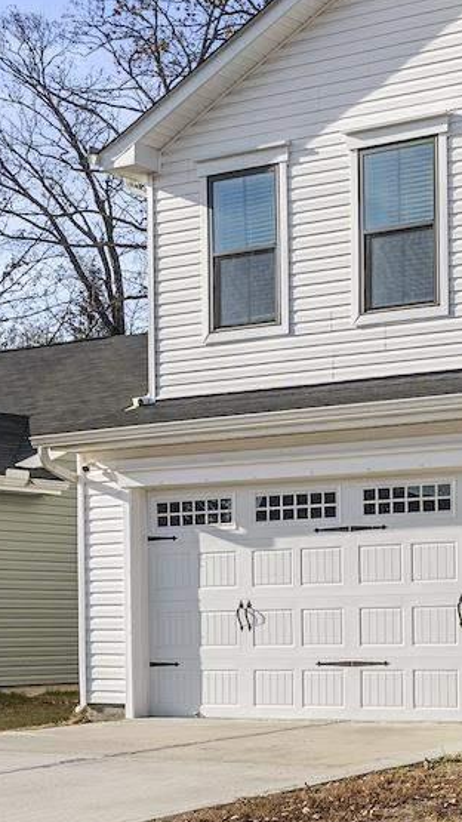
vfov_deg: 29.0
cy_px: 648
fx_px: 1556
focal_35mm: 71
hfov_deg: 15.5
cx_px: 706
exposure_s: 1/400
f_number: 6.3
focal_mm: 18.9
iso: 100
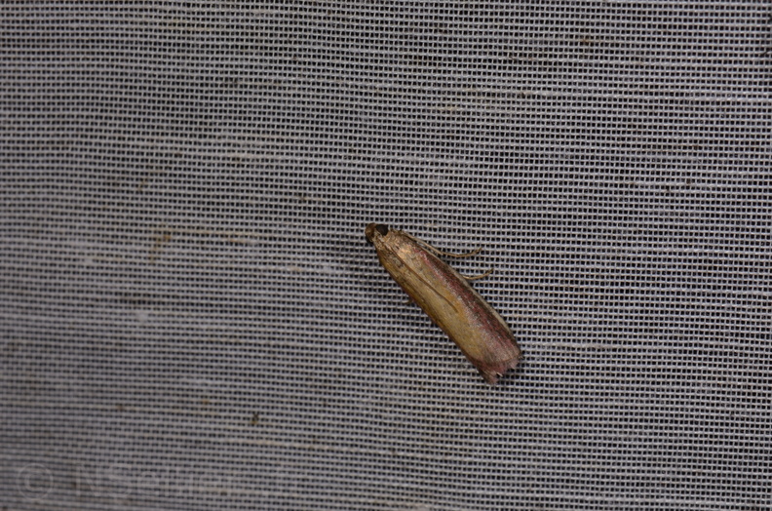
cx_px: 386
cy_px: 256
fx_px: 2728
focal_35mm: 128
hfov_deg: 16.1
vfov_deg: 10.7
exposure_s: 1/60
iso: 100
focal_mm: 85
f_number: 22
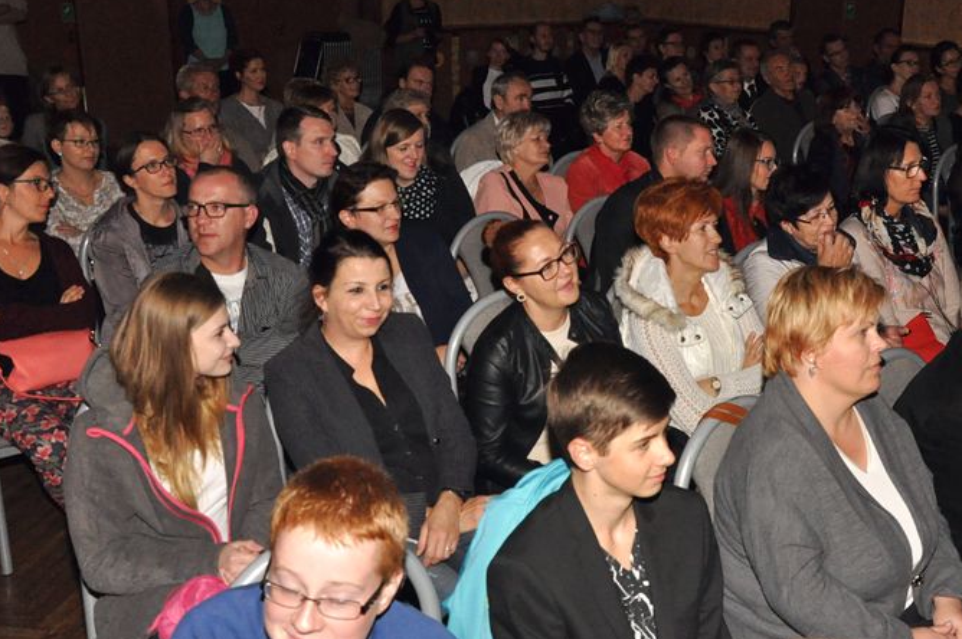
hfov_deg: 46.3
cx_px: 560
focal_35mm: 42
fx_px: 1121
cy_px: 294
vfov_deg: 31.8
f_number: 8
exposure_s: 1/60
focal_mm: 22
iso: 2500
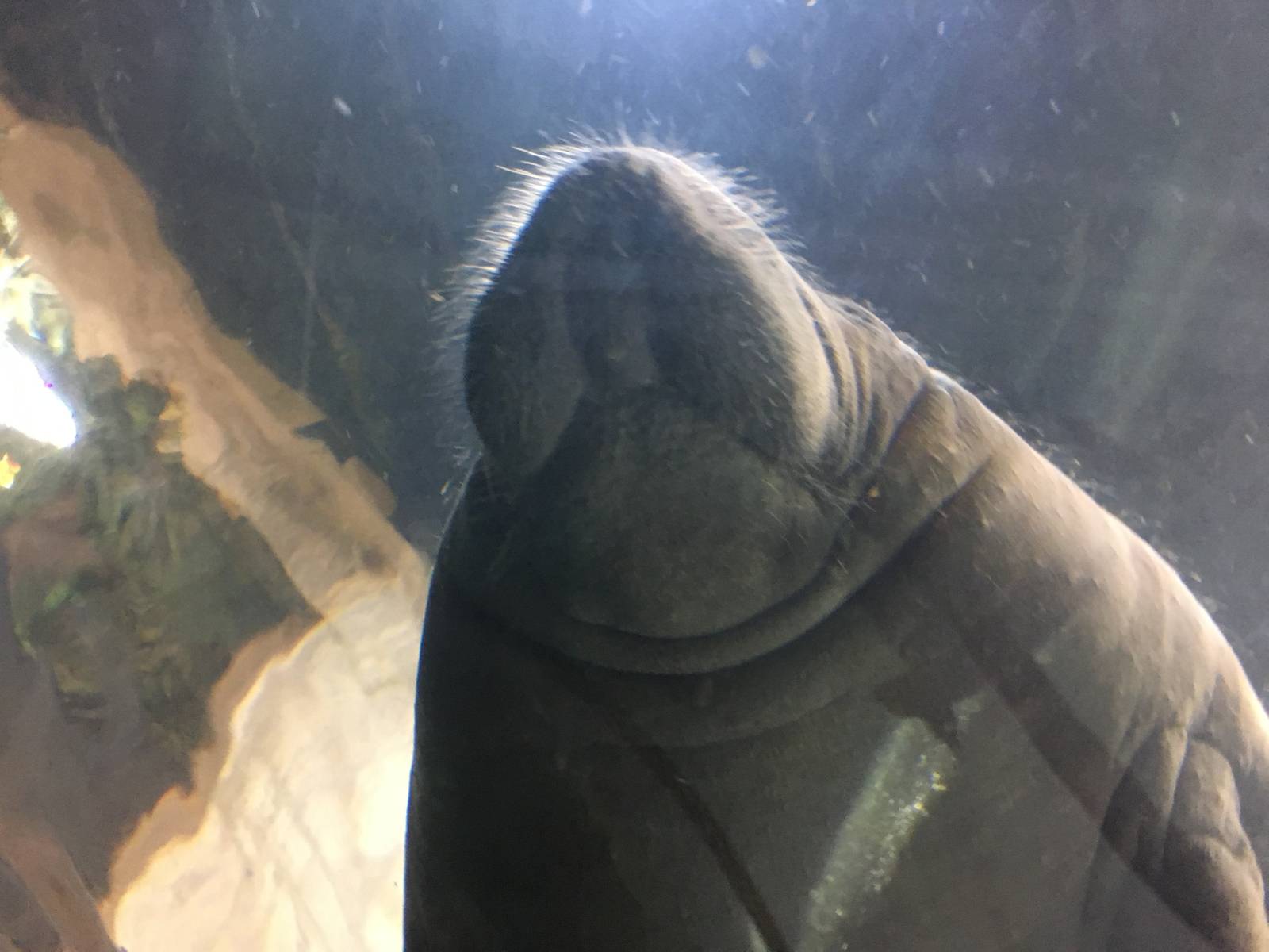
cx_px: 634
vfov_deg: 48.2
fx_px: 1063
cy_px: 476
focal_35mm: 29
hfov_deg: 61.7
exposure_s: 1/17
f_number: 2.2
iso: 200
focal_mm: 4.15
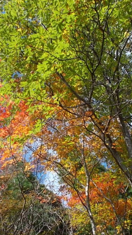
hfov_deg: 24.3
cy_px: 135
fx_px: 305
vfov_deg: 42.0
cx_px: 47
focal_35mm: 49
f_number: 3.2
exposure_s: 1/400
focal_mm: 4.6
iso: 80
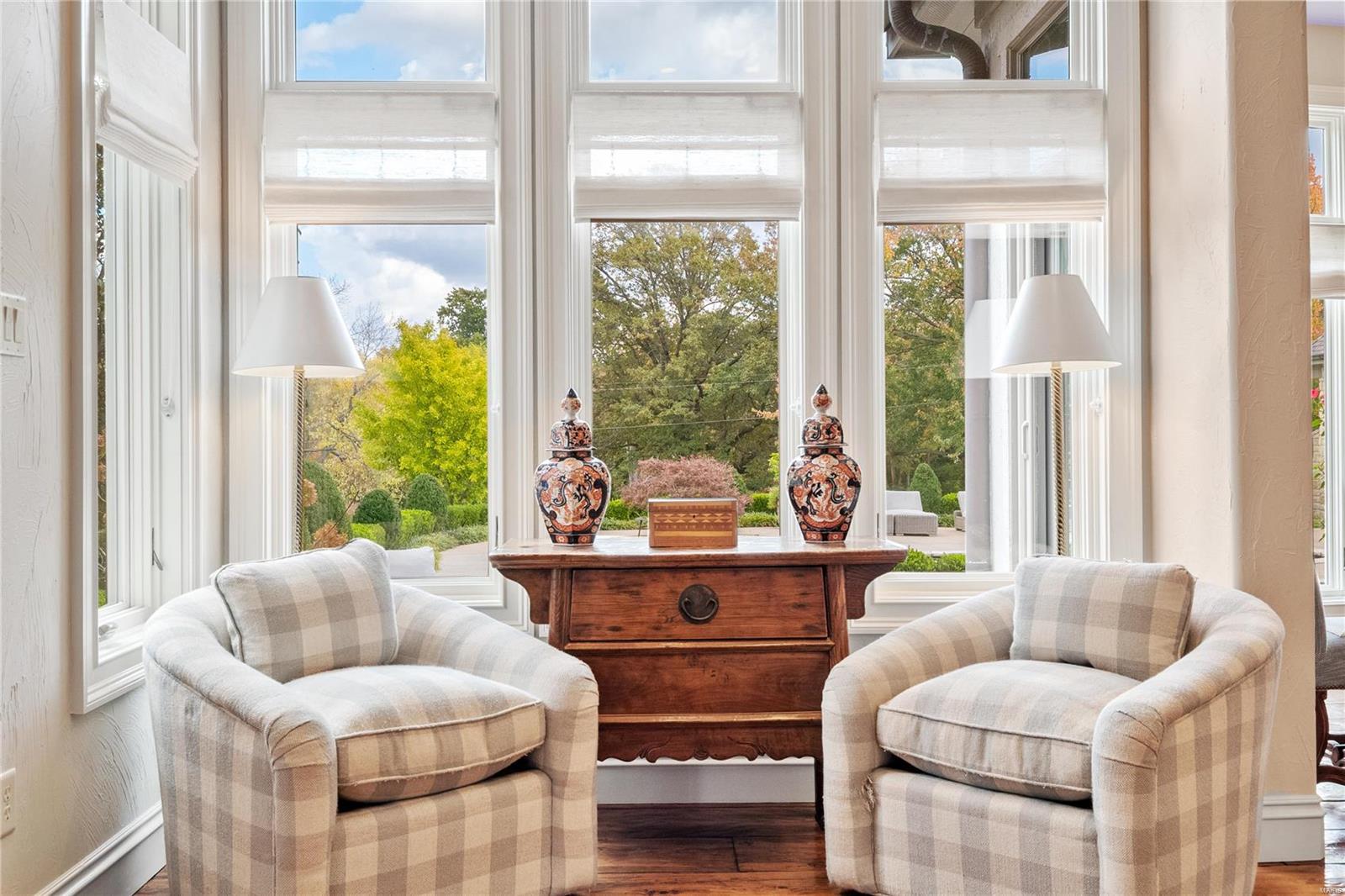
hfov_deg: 53.1
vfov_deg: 36.9
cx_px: 672
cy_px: 448
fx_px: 1345
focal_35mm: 36
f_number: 6.3
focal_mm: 18
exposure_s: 1/20
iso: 400
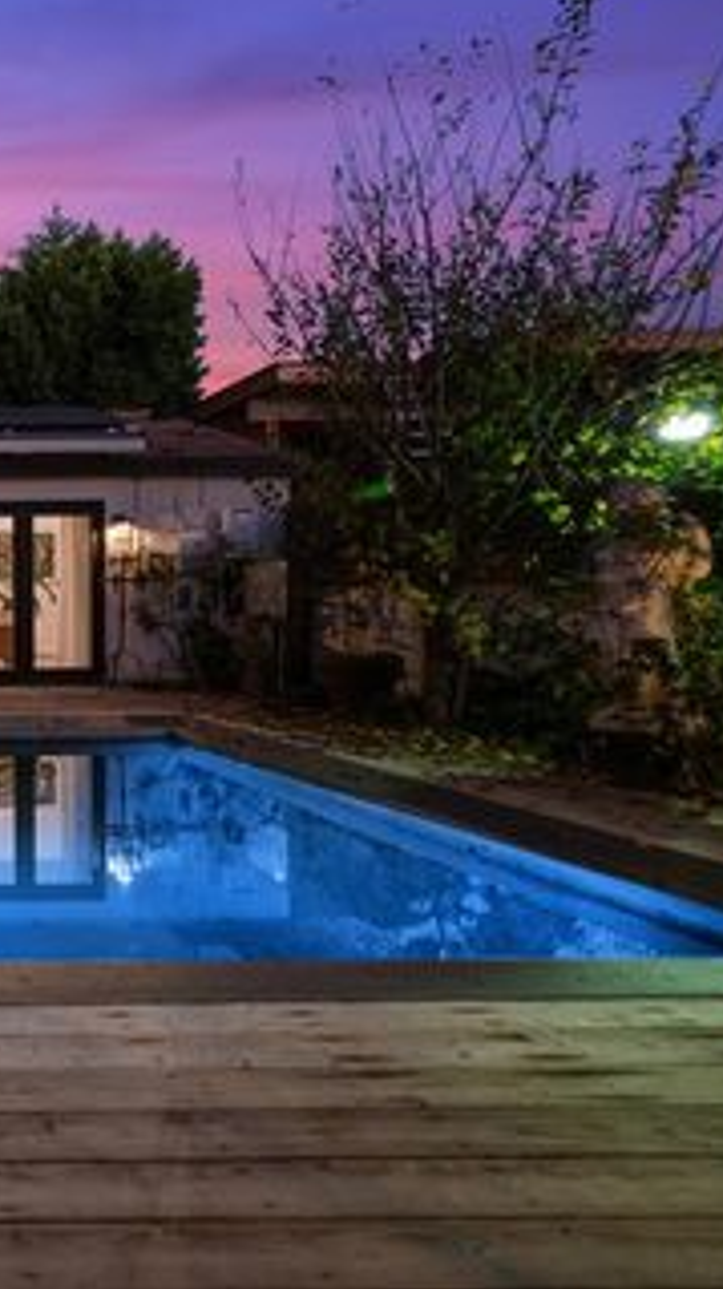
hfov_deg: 34.6
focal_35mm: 23
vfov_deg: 78.7
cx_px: -218
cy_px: 620
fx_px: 785
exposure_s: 2.5
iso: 100
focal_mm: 14
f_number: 8
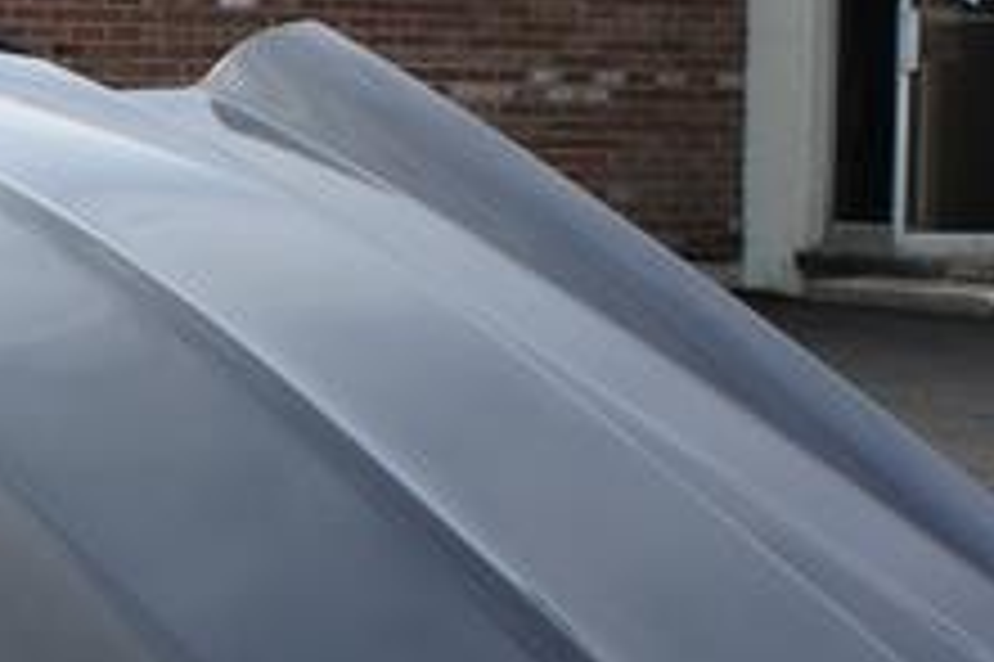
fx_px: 3449
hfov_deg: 15.6
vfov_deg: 10.9
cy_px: 435
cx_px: -292
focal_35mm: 125
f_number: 11
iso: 200
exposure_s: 1/160
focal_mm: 18
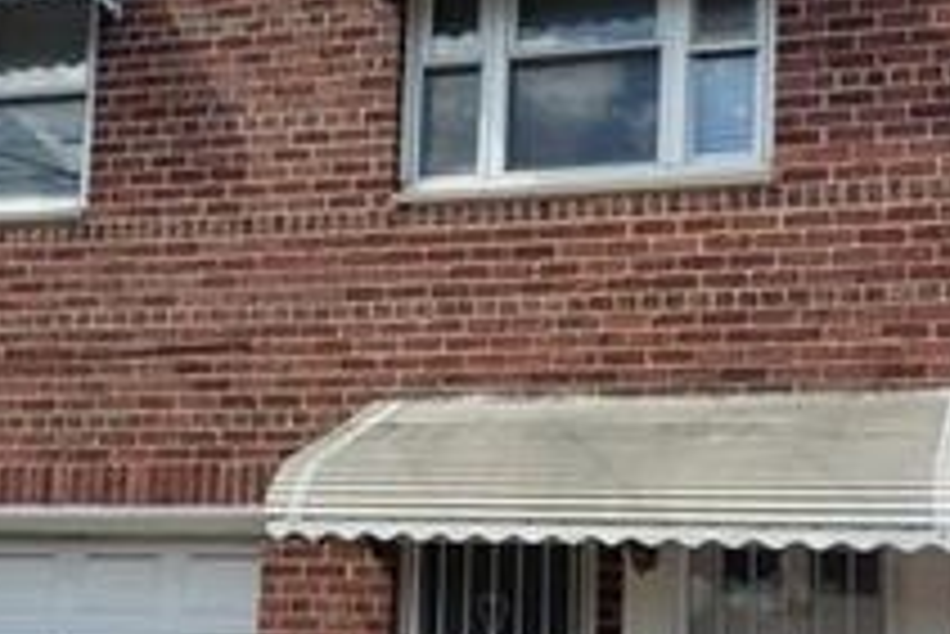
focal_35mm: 64
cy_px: 389
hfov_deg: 31.4
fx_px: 1690
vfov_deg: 21.2
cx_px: 441
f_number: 2.4
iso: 50
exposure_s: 1/720
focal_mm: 4.3
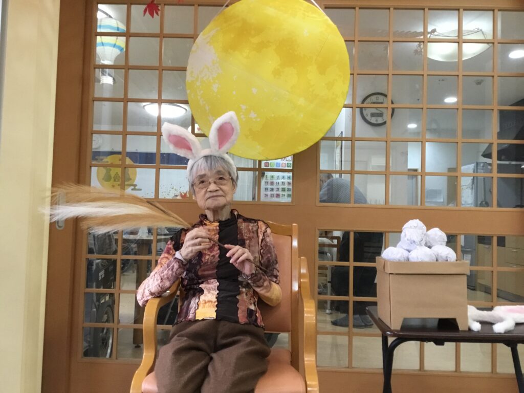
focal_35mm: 31
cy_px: 196
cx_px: 262
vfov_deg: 45.4
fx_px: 469
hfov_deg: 58.4
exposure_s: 1/30
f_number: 2.4
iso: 160
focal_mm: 3.3
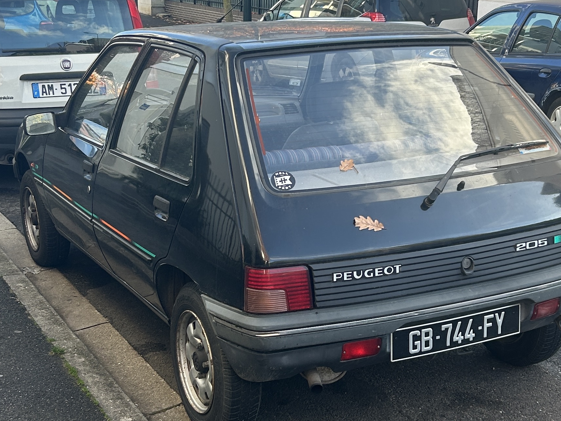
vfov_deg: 46.7
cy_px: 228
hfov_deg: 59.8
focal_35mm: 30
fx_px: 486
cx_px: 310
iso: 50
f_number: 1.5
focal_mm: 5.7
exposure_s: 1/376
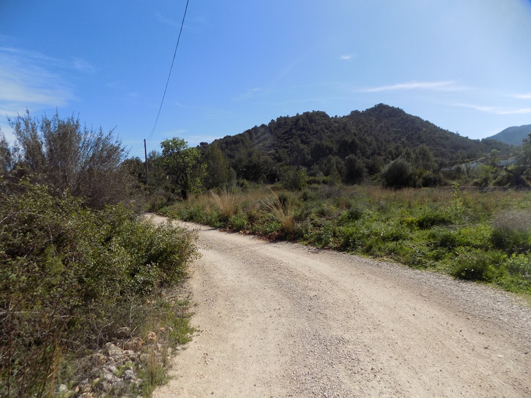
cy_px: 199
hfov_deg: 73.9
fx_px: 353
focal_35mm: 23
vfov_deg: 58.9
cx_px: 266
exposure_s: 1/160
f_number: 9.9
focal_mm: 4
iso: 80
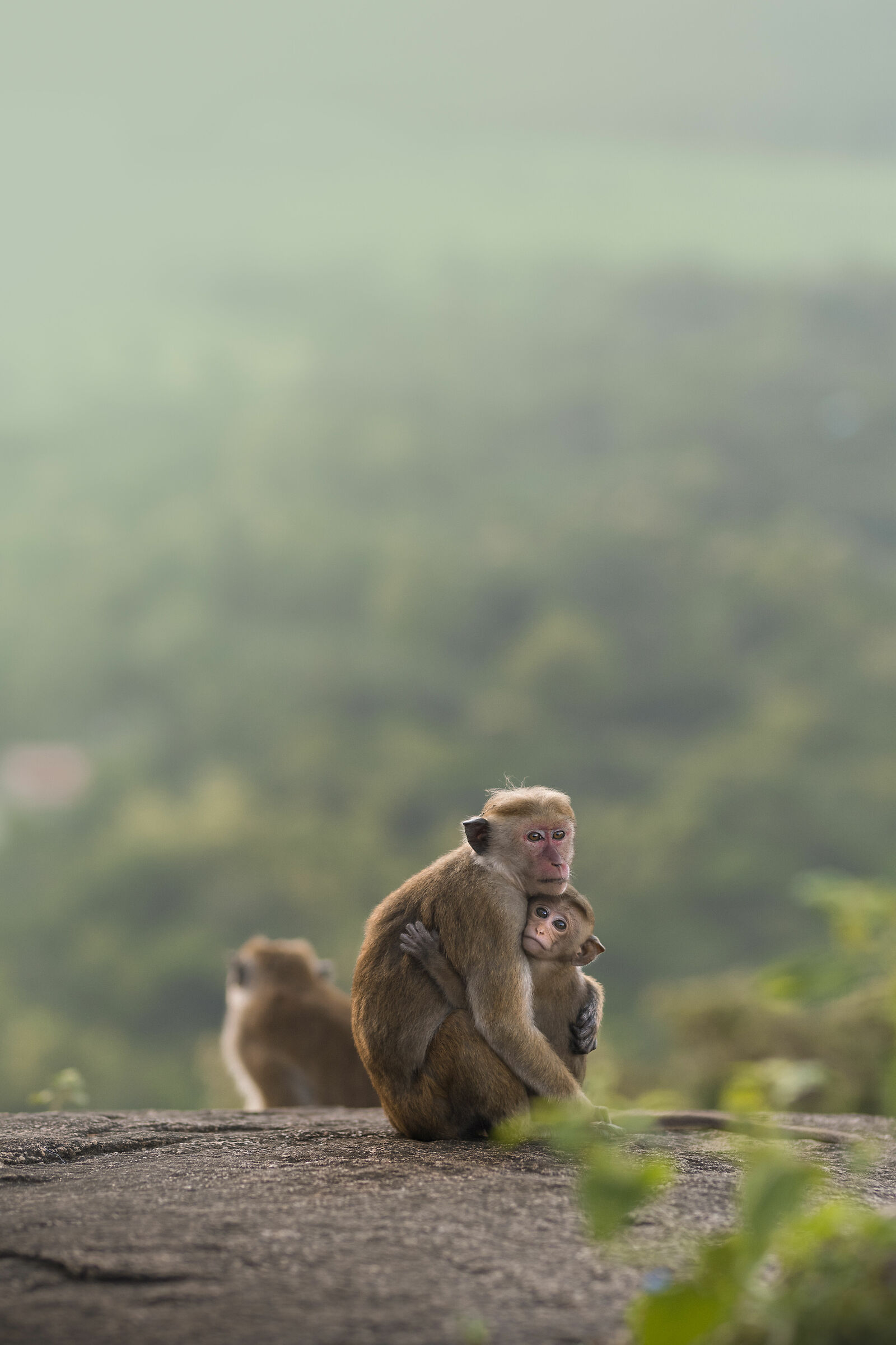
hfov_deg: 10.8
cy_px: 672
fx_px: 4760
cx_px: 448
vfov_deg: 16.1
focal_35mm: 128
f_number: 1.8
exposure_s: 1/320
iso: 400
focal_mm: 85
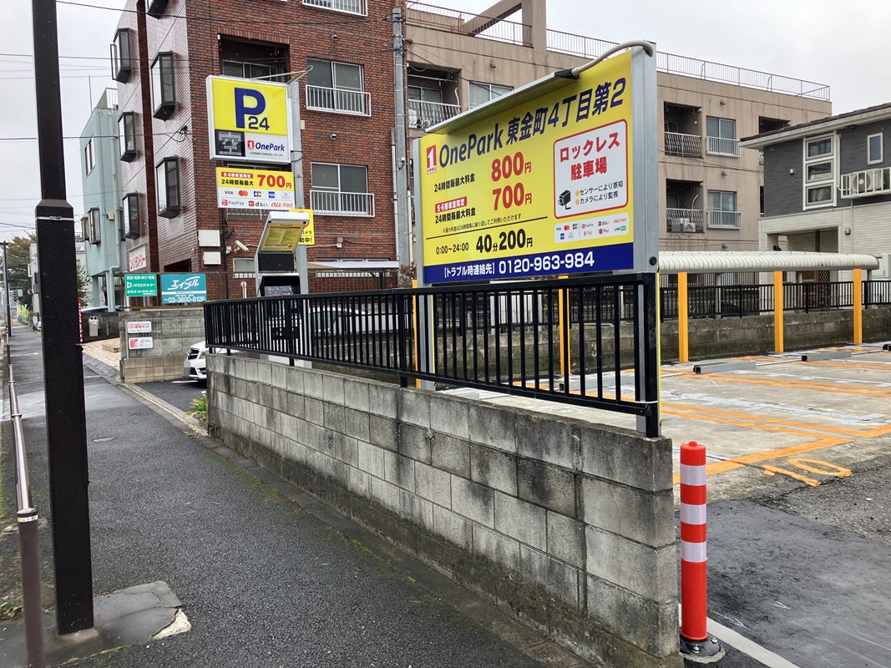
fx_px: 721
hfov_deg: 63.4
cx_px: 446
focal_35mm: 28
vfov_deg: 49.7
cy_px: 334
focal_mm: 3.99
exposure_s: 1/648
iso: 32
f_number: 1.8
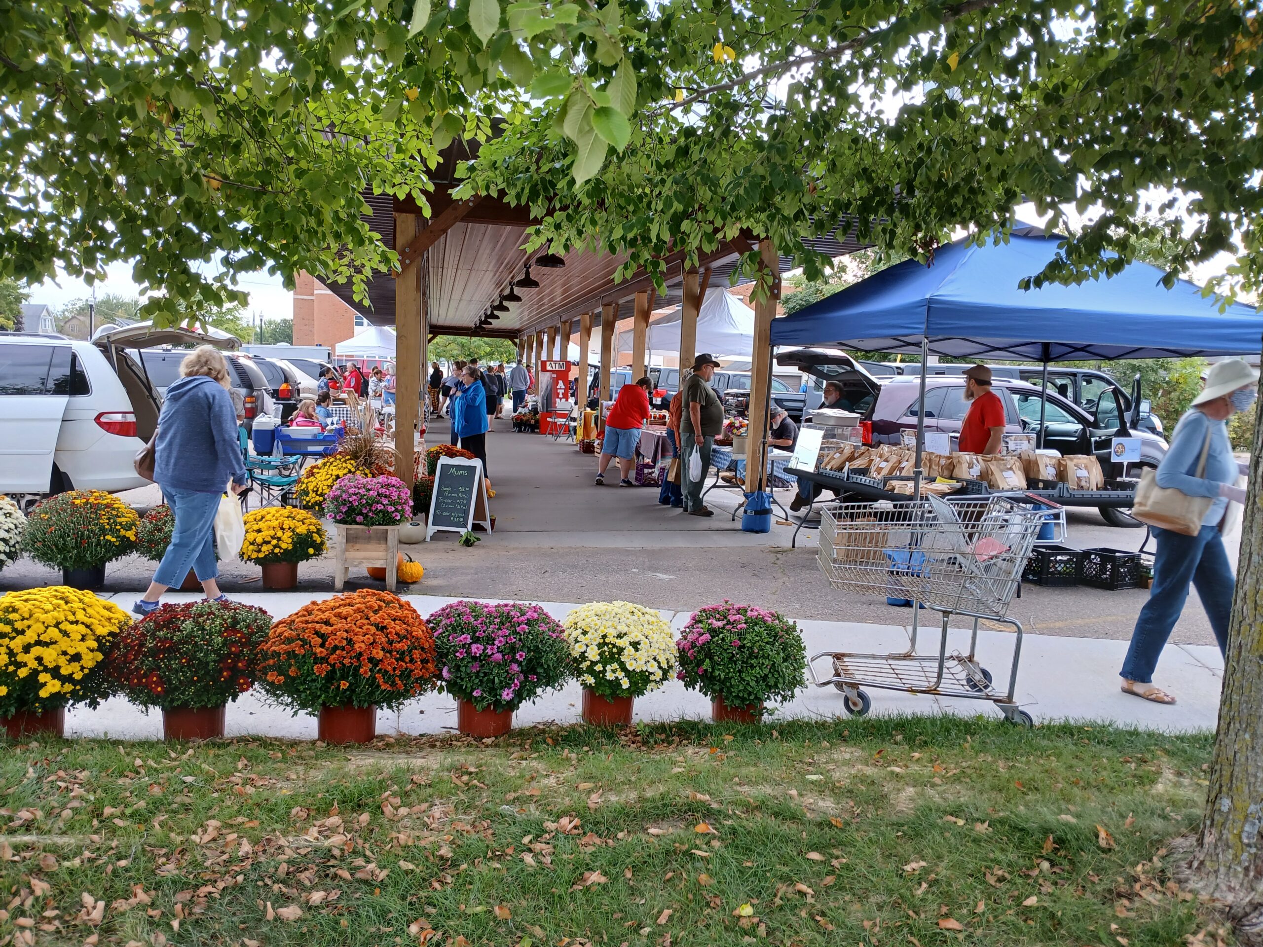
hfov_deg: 67.3
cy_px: 474
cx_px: 632
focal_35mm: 26
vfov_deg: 53.1
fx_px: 949
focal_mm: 3.98
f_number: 1.8
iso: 40
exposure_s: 1/60
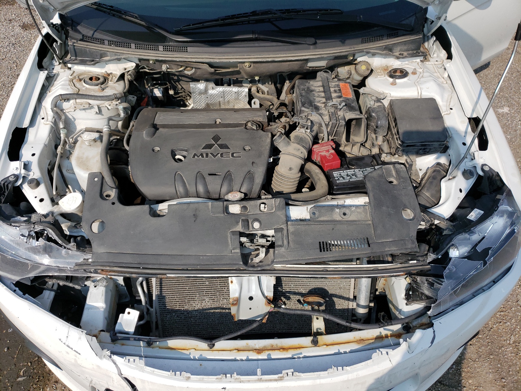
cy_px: 196
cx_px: 260
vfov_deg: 53.1
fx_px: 391
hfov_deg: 67.3
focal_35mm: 26
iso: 50
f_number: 1.5
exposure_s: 1/3333
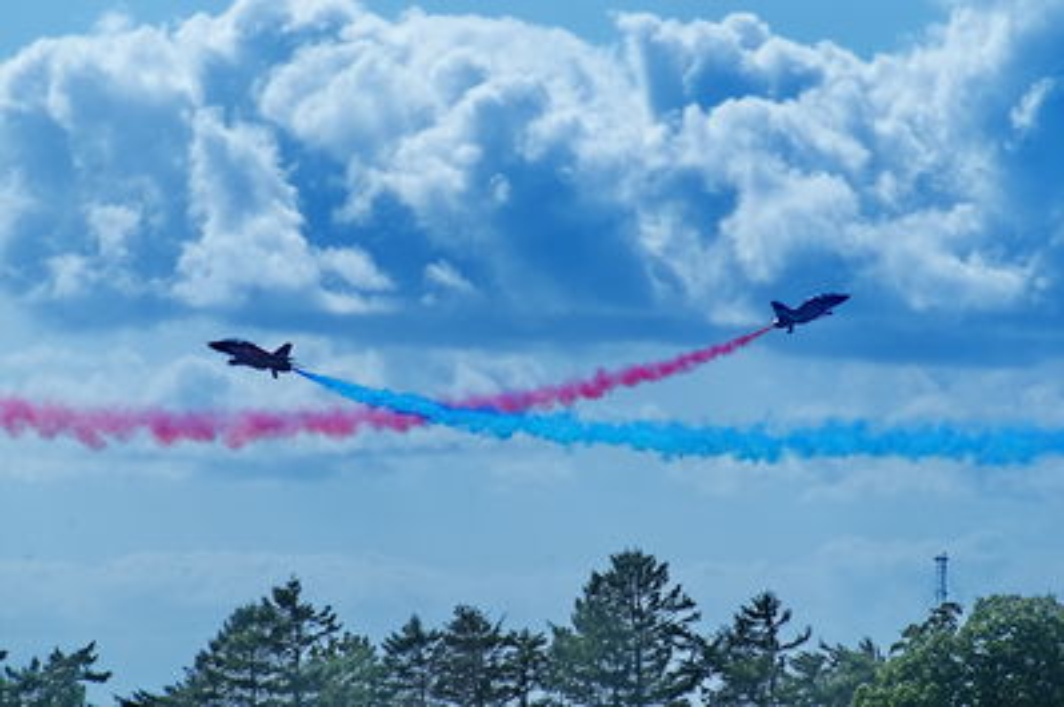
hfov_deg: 4.6
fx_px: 13284
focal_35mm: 450
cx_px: 532
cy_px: 354
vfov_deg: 3.0
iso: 400
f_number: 14
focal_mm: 300
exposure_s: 1/800
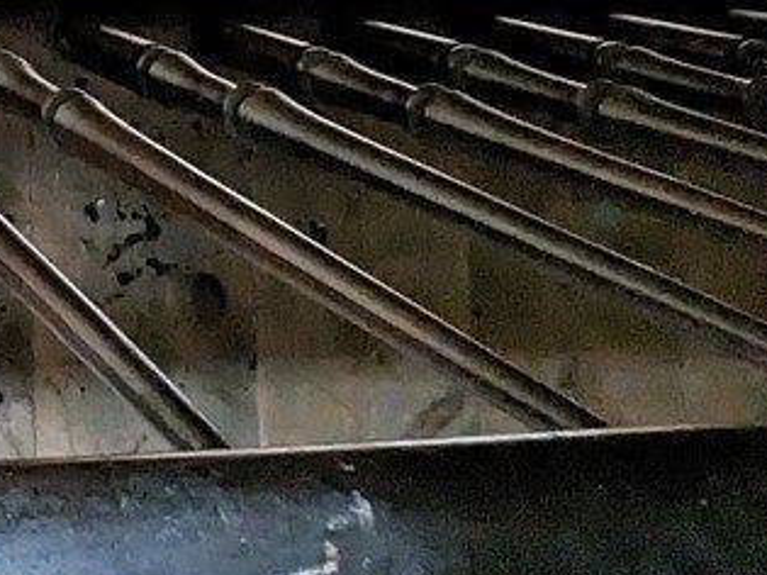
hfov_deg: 29.2
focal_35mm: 52
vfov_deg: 22.0
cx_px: -248
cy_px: -337
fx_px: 1152
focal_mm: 2.35
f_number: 2.2
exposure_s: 1/24
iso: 283
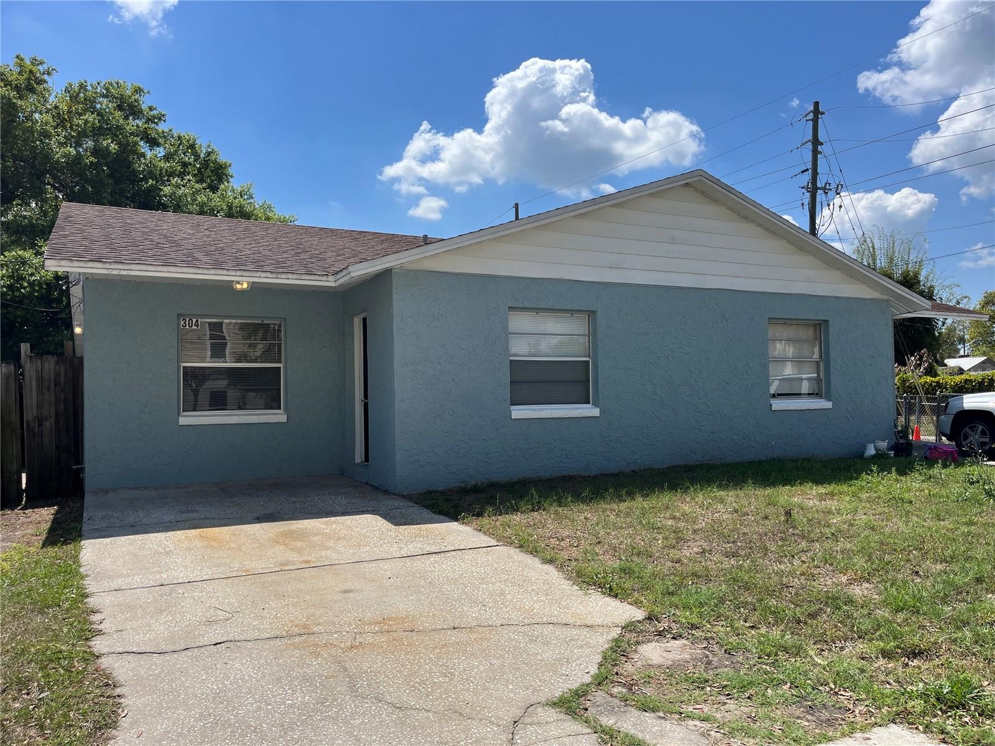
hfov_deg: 67.3
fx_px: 747
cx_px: 498
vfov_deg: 53.1
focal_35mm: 26
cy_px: 373
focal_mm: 5.1
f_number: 1.6
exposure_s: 1/4484
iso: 50
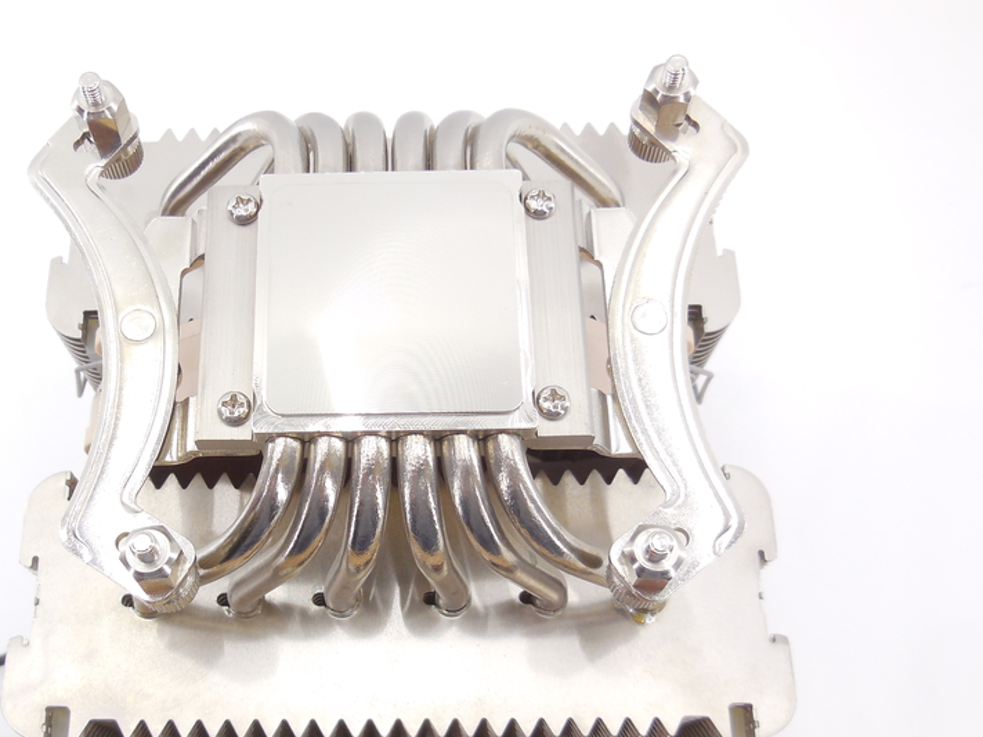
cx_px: 371
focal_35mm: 36
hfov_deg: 50.9
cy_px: 492
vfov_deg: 39.2
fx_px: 1022
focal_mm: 4.5
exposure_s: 1/80
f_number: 3.1
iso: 125
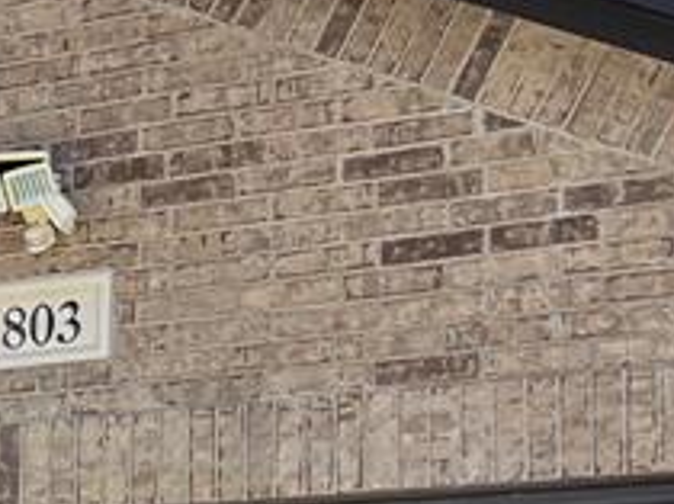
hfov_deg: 14.4
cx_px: -376
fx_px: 2470
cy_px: 719
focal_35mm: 127
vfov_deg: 11.3
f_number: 1.5
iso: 50
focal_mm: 5.7
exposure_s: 1/1089
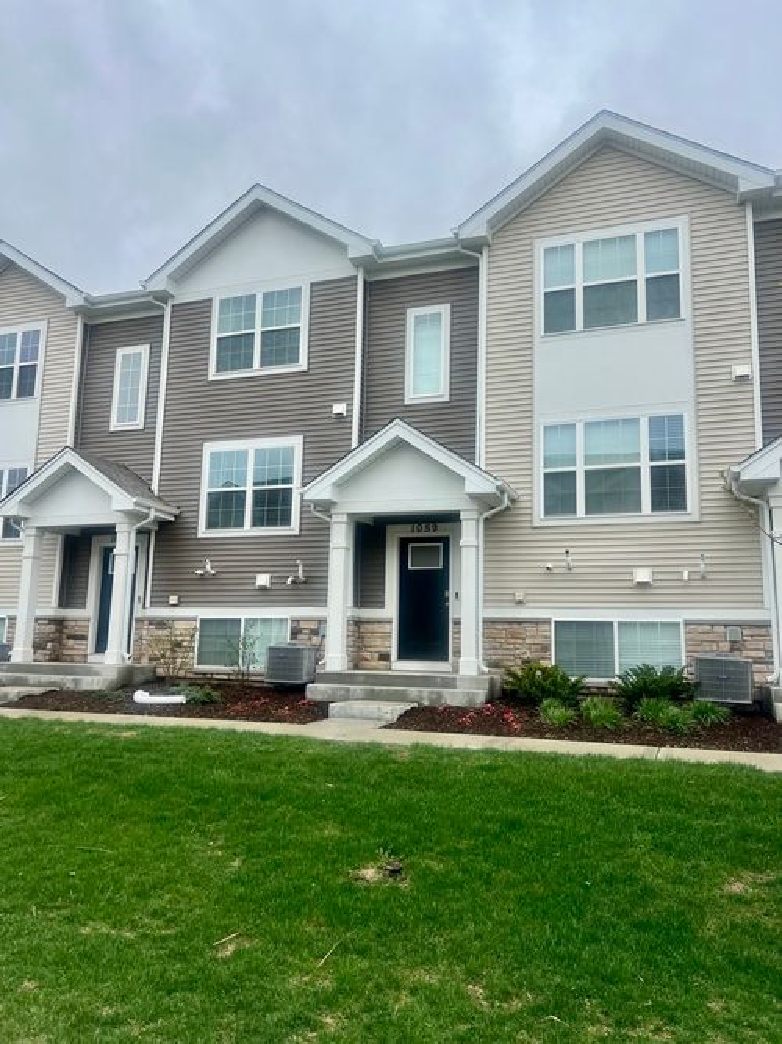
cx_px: 391
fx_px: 783
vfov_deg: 67.3
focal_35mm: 26
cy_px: 522
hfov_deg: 53.0
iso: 50
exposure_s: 1/1669
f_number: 1.5
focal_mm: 5.7
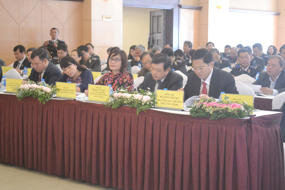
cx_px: 142
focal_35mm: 72
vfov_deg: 18.9
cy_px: 95
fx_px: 570
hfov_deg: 28.1
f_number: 5.3
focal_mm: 48
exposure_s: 1/40
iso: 3200
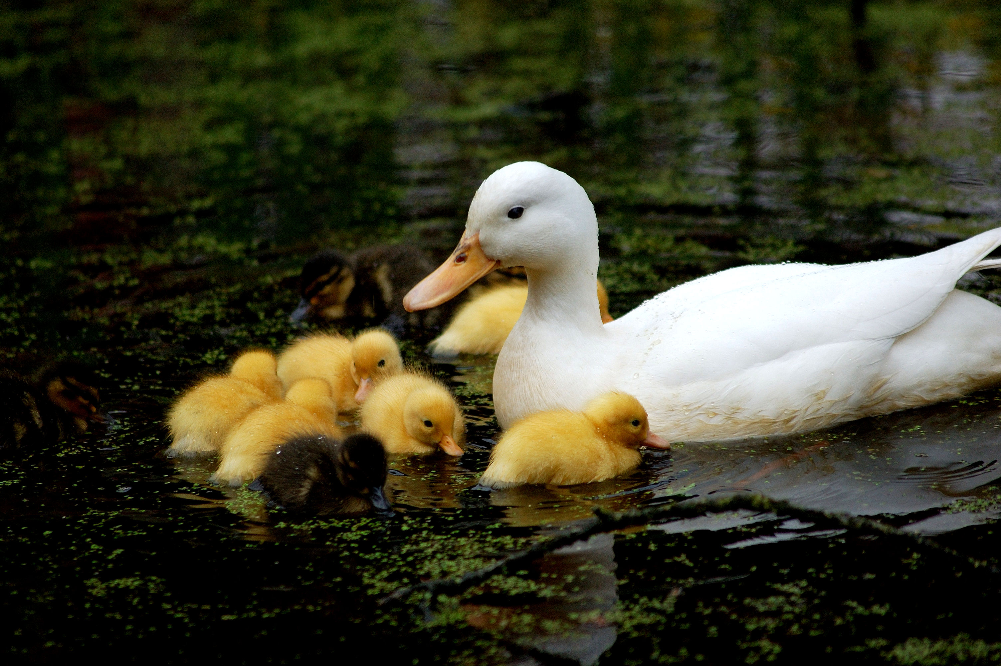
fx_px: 7084
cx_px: 500
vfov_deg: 5.4
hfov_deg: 8.1
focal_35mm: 255
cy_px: 333
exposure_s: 1/500
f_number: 4.8
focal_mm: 170
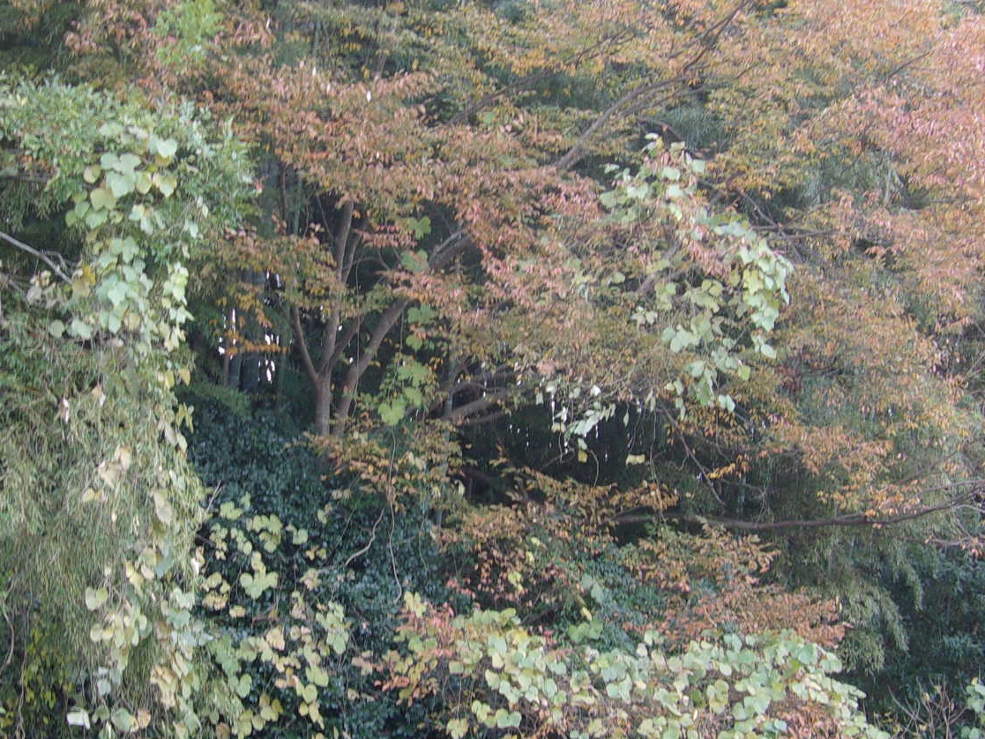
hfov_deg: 25.3
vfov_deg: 19.1
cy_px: 416
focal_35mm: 77
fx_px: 2191
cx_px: 463
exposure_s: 1/34
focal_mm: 7.6
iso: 95
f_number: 3.7
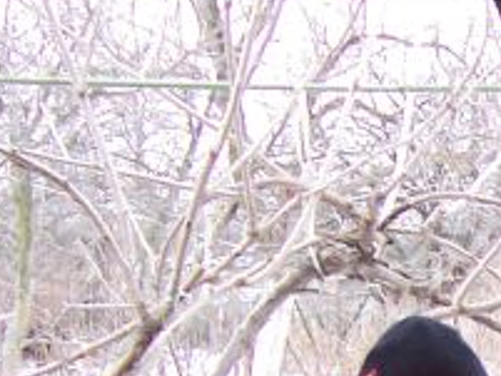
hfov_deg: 12.6
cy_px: 710
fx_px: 2129
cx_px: 805
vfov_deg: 9.5
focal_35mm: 147
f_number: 2.8
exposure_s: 1/60
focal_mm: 5.6
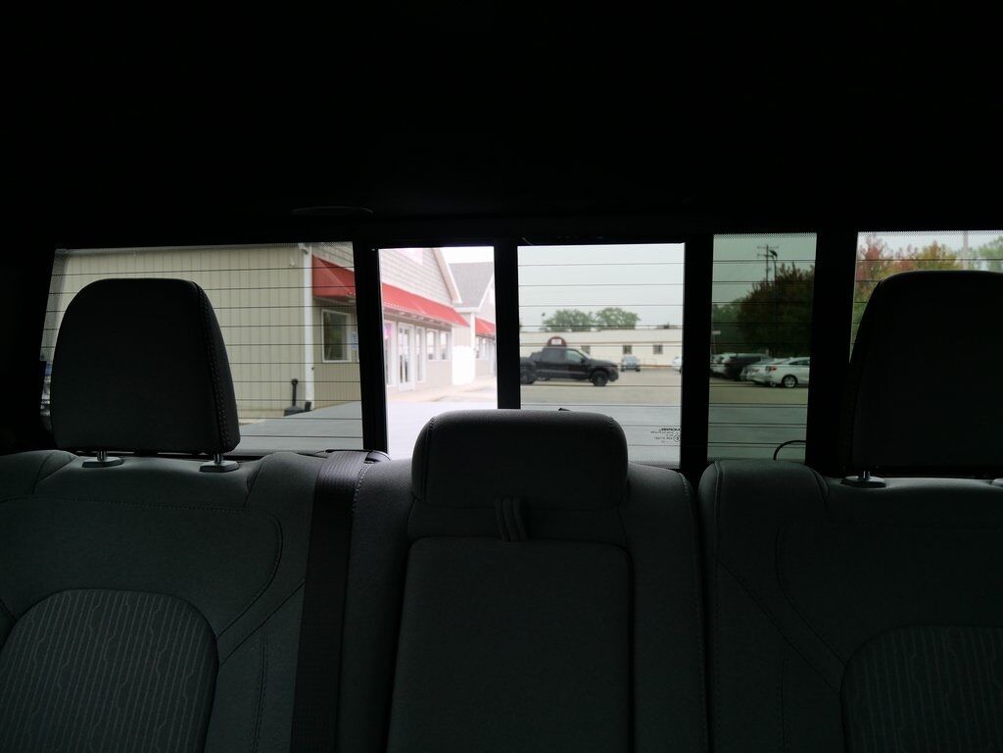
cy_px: 376
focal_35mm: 24
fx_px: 695
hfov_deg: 71.6
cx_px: 502
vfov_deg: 56.8
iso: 200
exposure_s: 1/60
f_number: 3.5
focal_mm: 12
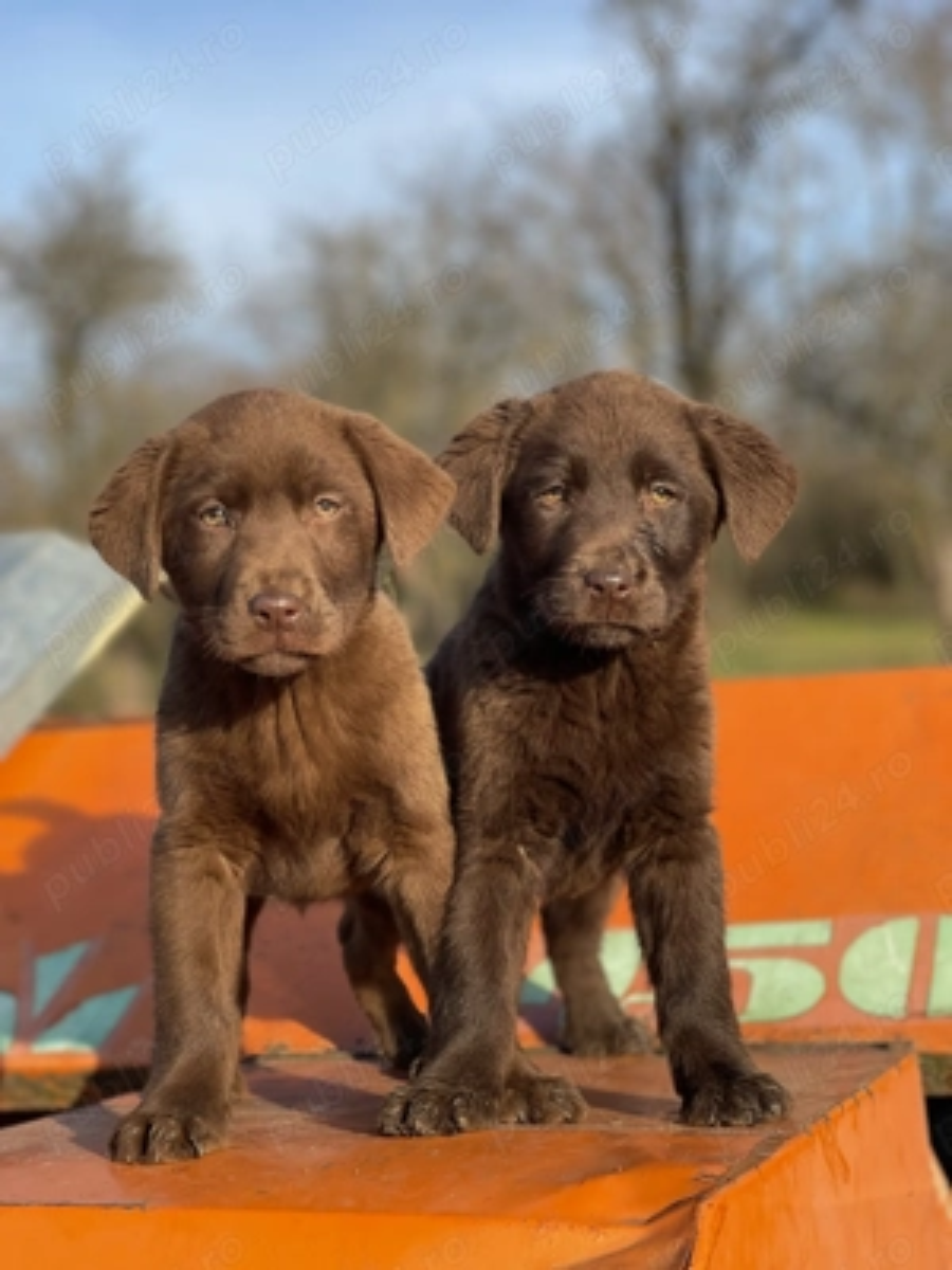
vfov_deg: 30.3
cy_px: 635
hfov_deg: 22.9
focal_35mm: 64
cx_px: 476
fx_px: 2347
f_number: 2.2
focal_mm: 7.5
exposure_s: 1/531
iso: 32
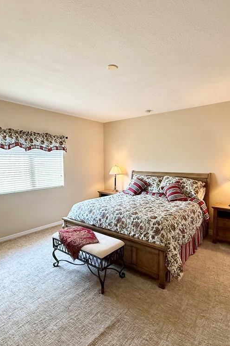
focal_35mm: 20
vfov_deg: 84.0
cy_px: 174
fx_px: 192
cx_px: 126
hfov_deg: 61.8
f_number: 2.2
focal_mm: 2.22
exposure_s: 1/120
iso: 250
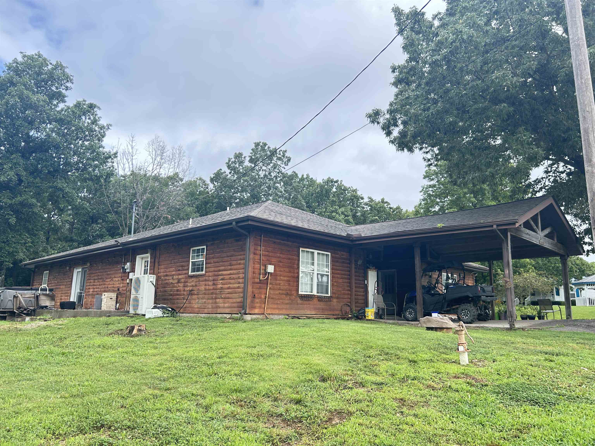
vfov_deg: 53.1
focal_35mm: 26
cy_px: 223
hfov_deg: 67.3
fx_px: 447
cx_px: 298
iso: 50
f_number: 1.5
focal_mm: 5.7
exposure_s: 1/628
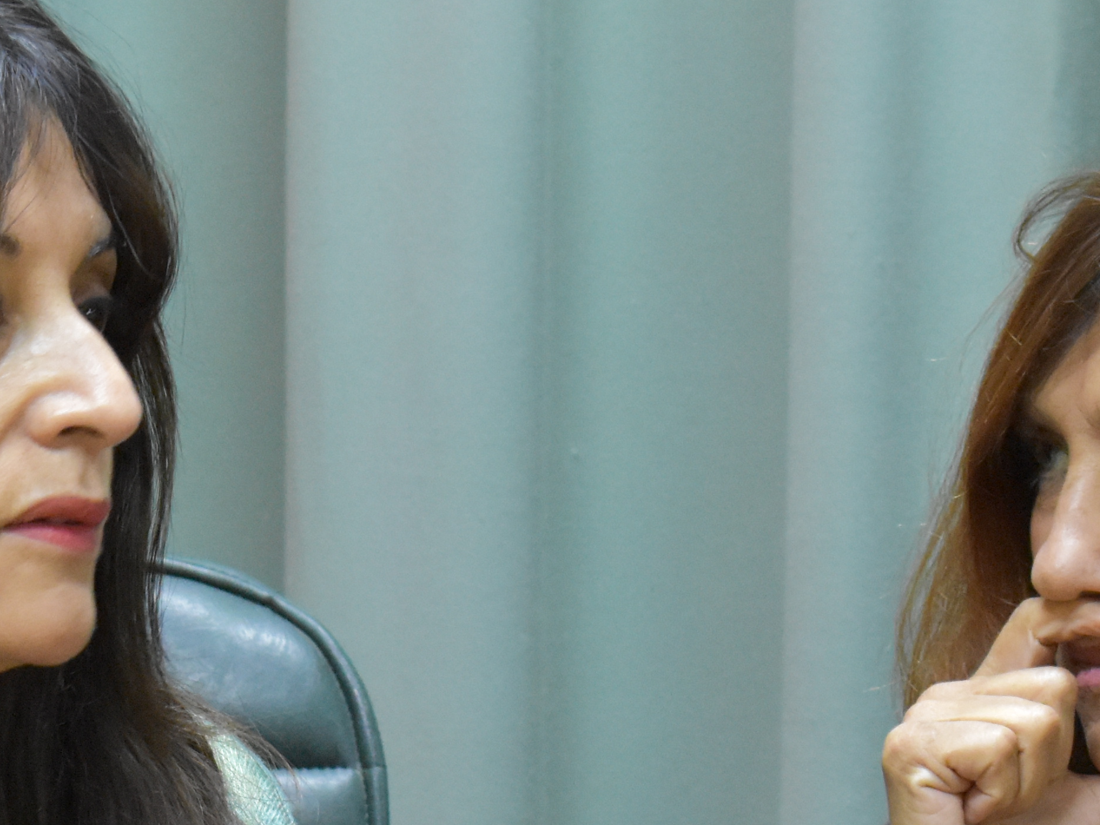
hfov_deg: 8.2
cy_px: 747
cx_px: 286
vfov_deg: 6.2
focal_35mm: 241
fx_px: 7658
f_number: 5.6
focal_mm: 52
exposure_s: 1/30
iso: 3200
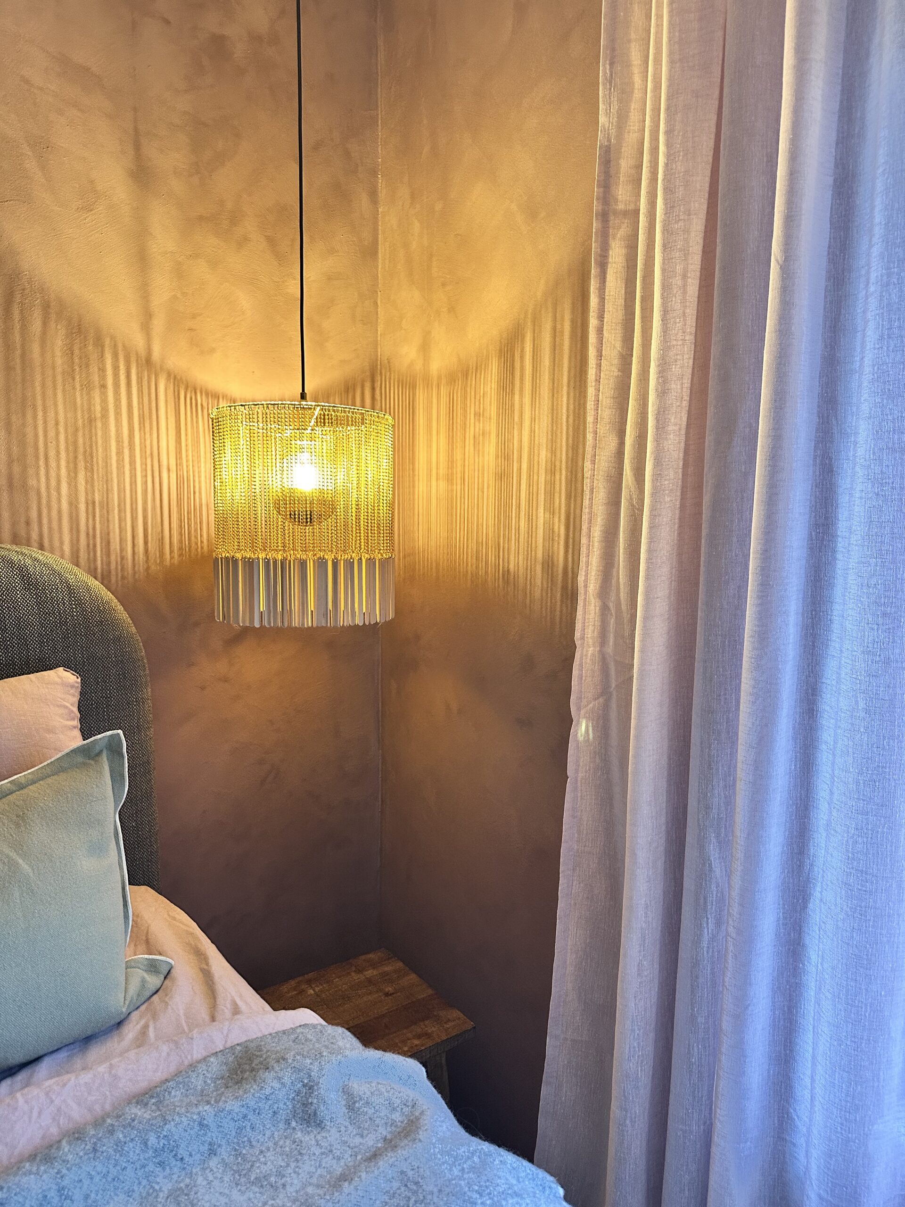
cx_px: 452
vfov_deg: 71.6
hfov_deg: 56.8
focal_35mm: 24
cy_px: 604
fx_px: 837
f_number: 1.78
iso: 250
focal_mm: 6.86
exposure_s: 1/50
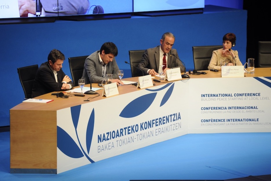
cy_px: 90
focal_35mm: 200
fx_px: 1505
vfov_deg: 6.9
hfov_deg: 10.3
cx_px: 136
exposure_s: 1/125
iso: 1000
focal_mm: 200
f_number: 4
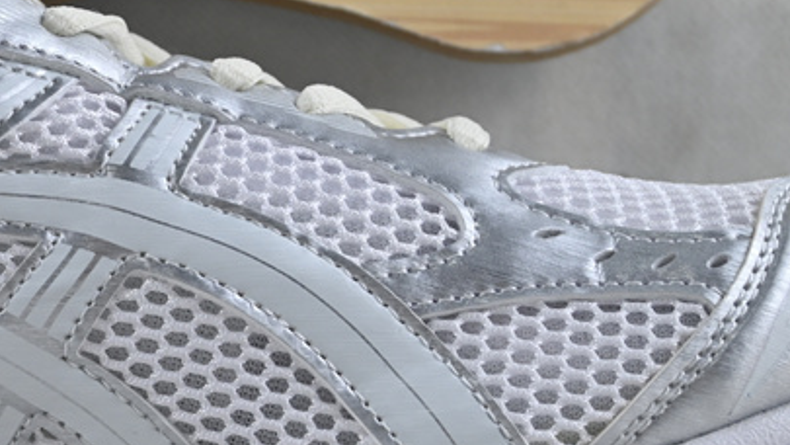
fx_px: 3171
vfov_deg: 8.0
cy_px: 267
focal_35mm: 151
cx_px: 16
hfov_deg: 14.0
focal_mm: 32.5
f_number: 5
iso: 100
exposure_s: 1/60
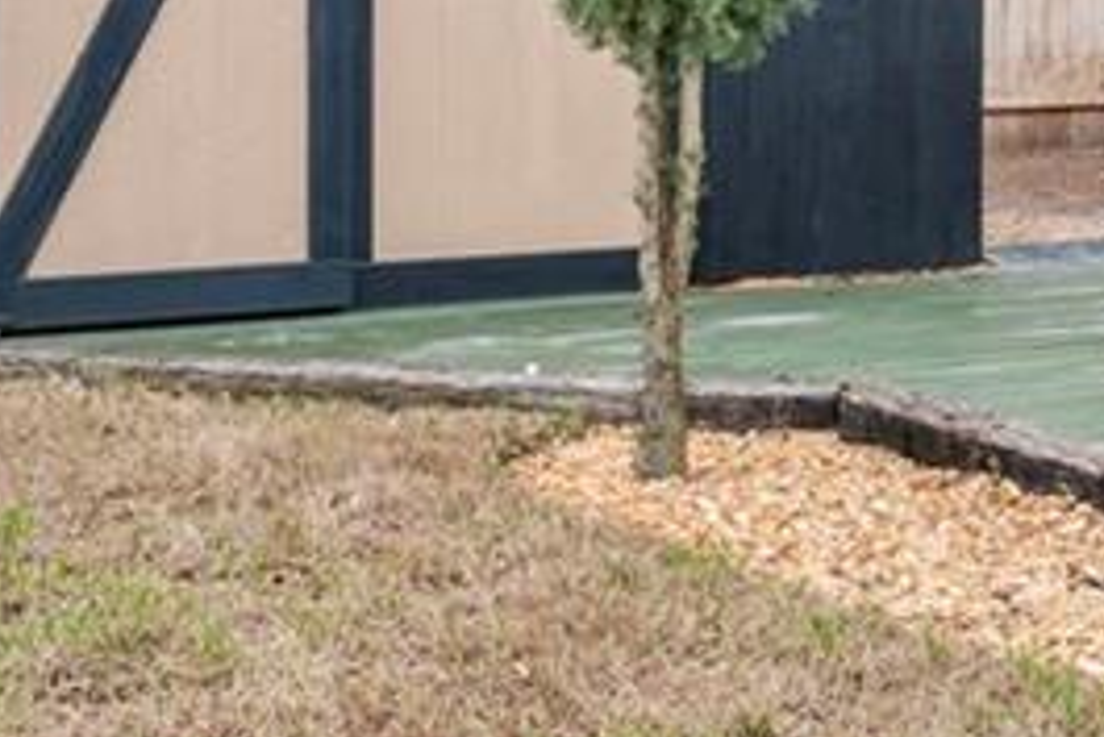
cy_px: -123
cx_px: 667
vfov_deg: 16.3
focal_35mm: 81
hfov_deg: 25.0
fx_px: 2485
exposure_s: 1/125
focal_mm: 21
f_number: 8
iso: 320
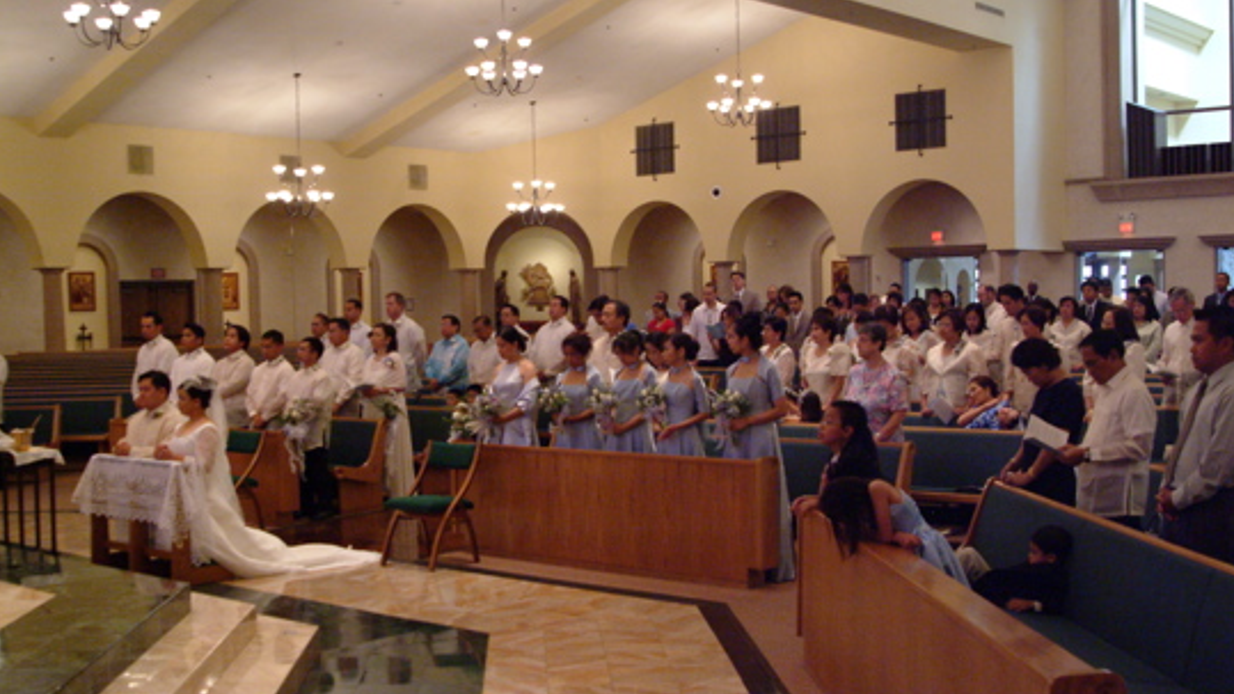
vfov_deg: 28.3
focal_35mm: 42
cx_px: 648
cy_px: 404
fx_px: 1374
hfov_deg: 48.3
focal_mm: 24
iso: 1600
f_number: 4.8
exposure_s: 1/45
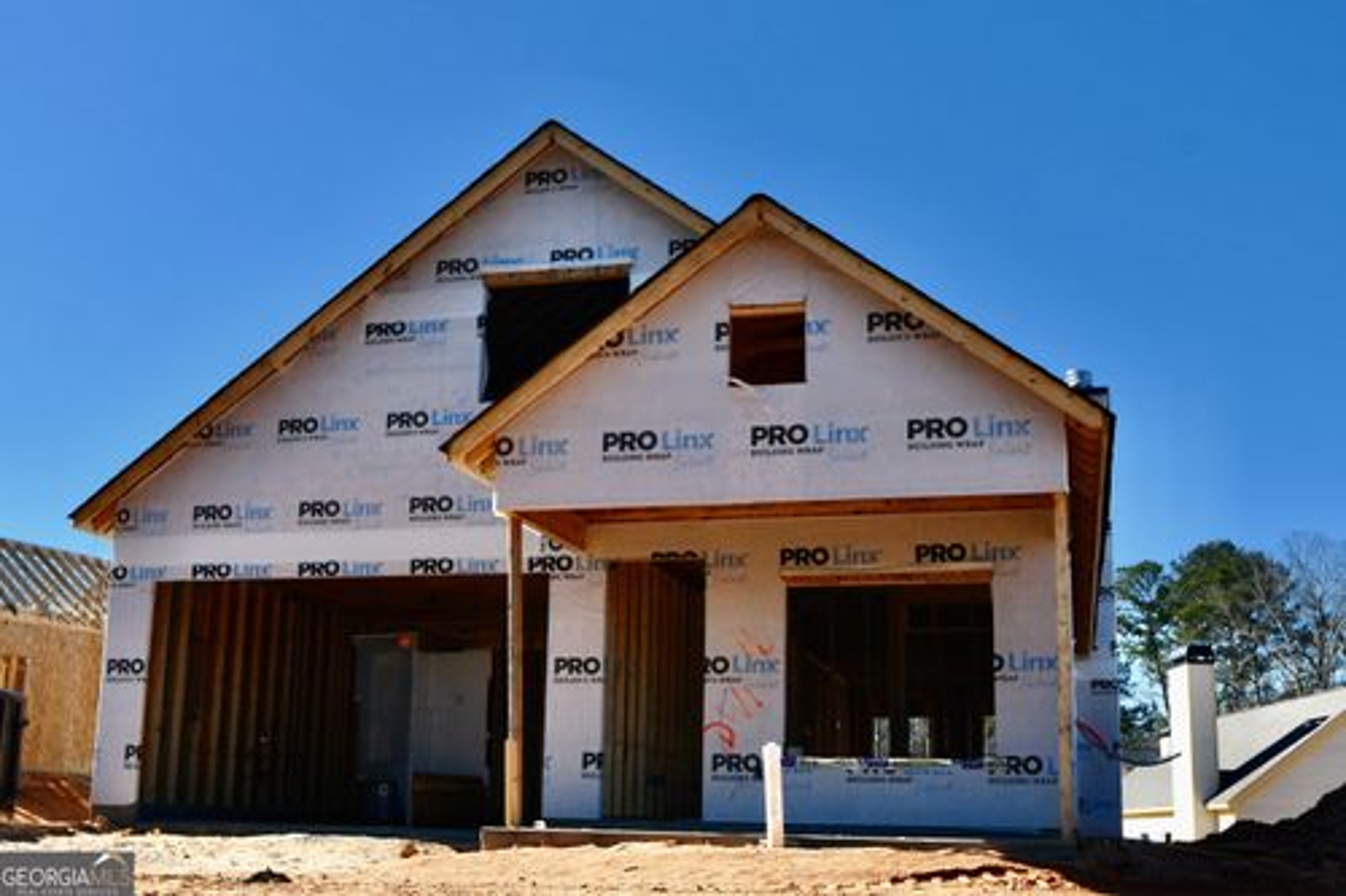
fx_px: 1121
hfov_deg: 61.9
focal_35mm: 30
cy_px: 448
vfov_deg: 43.6
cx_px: 673
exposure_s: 1/320
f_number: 8
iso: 100
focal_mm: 20
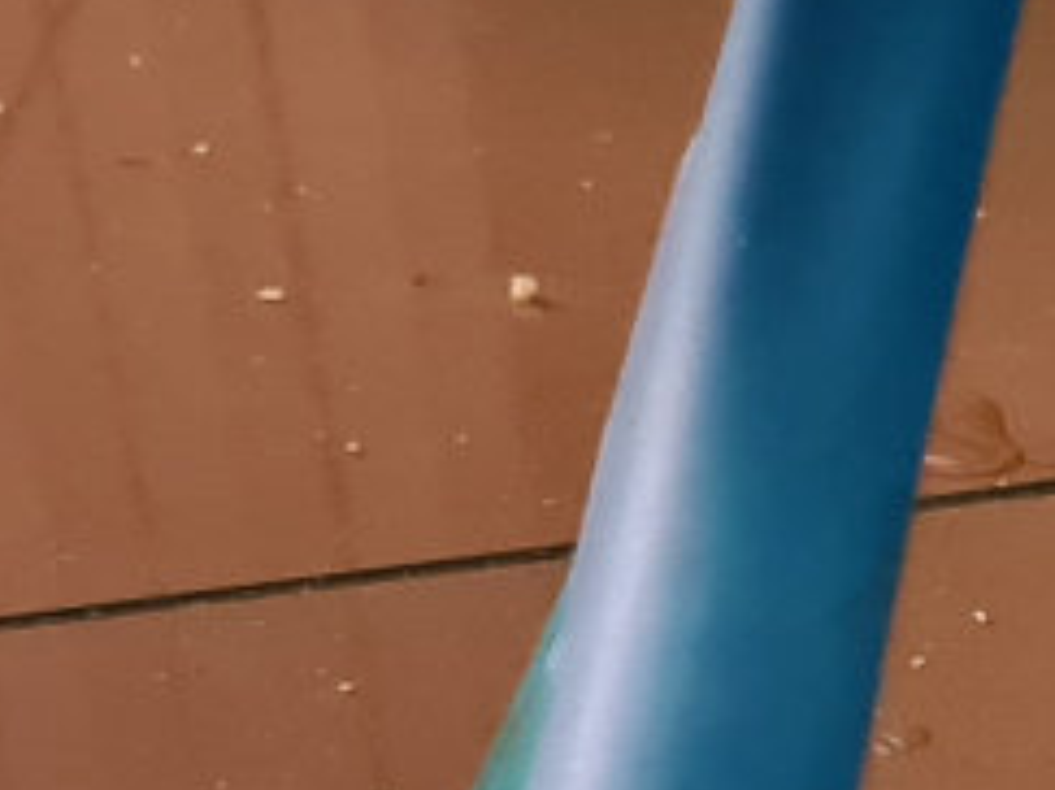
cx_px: 1515
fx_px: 5209
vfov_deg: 8.2
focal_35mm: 171
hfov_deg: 11.2
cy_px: 1710
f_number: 1.8
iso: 800
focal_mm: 5.4
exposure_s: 1/25
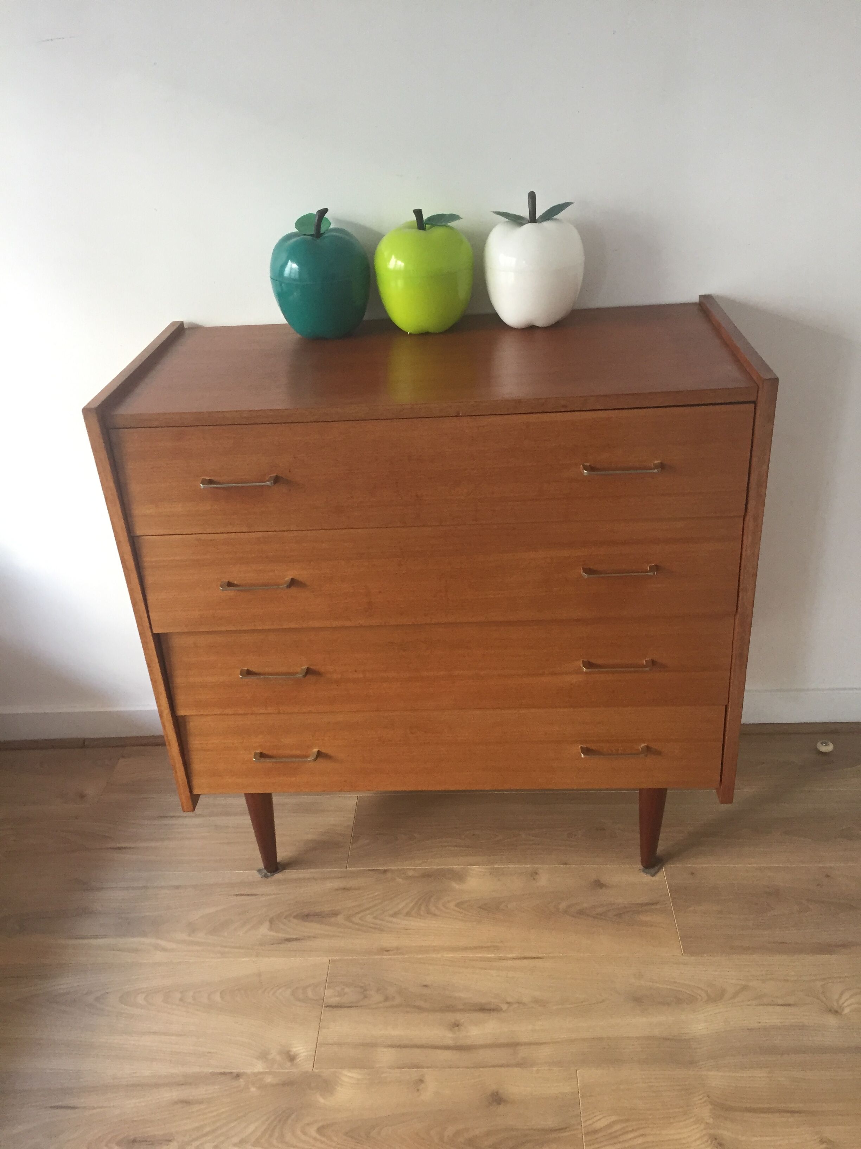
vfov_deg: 61.7
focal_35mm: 29
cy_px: 574
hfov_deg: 48.2
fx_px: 962
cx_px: 430
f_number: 2.2
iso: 125
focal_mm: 4.15
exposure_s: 1/33
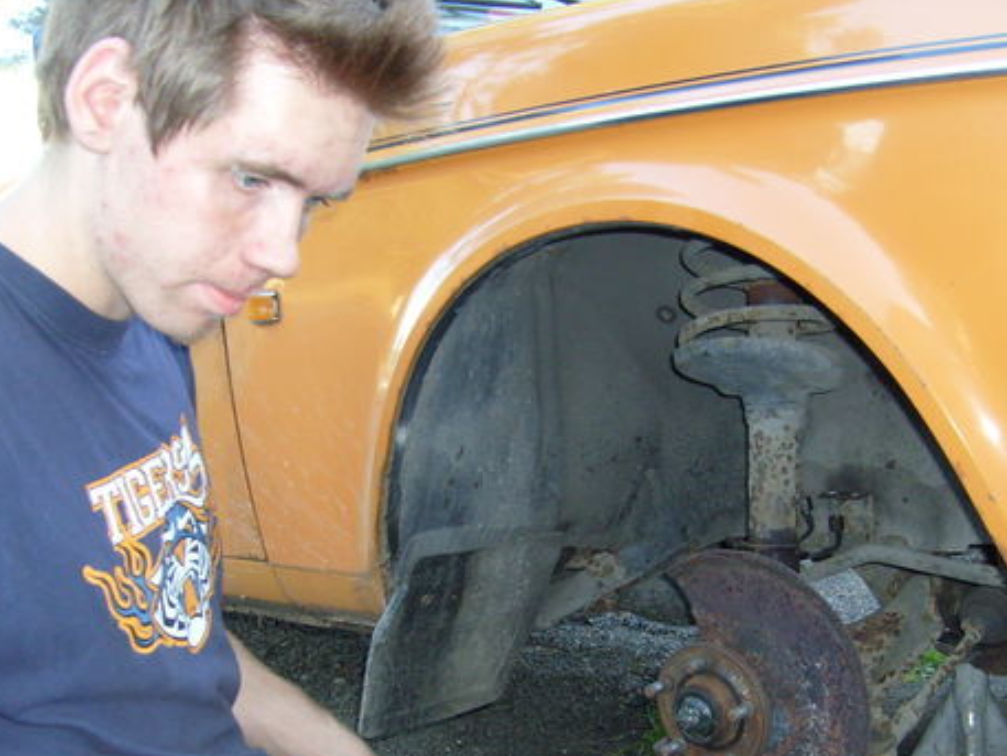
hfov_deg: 38.9
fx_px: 1426
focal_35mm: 49
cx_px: 549
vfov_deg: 29.5
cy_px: 507
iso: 100
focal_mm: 5.8
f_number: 2.8
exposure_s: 1/45
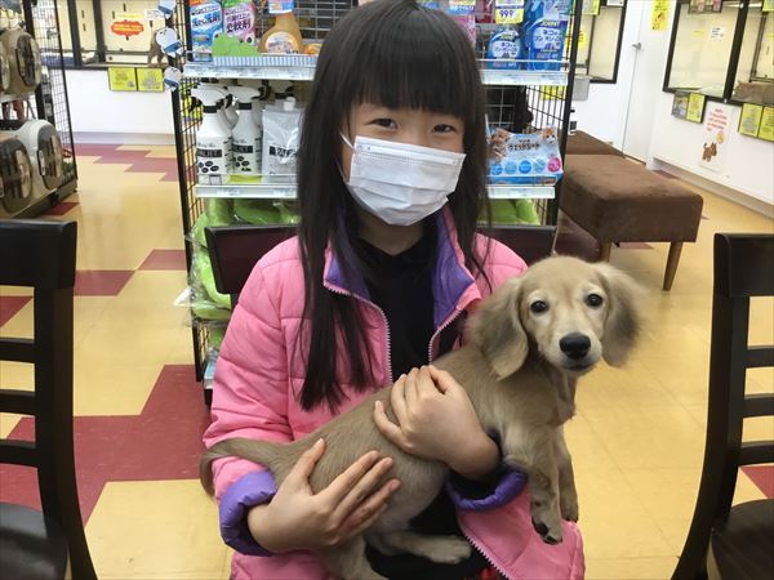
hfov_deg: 58.4
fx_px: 693
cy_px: 290
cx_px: 387
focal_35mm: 31
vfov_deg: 45.4
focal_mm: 3.3
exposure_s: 1/30
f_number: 2.4
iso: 64
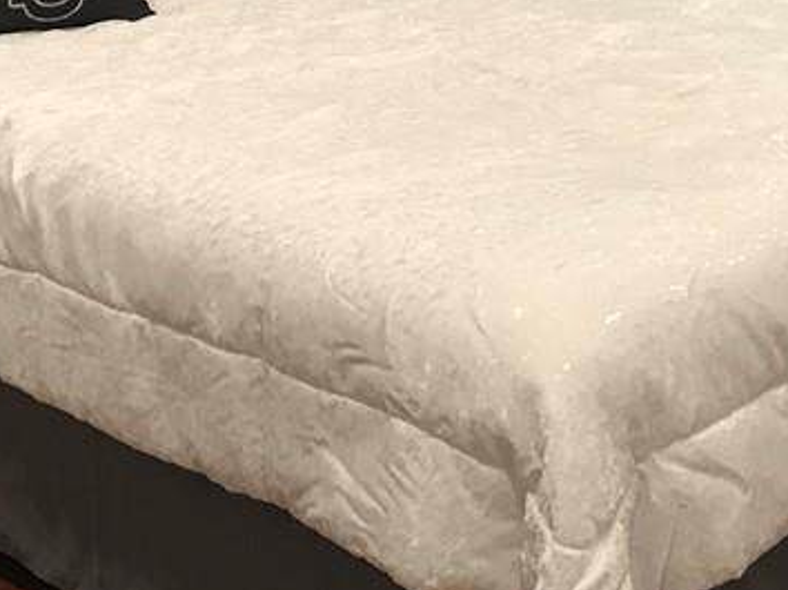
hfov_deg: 24.1
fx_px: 1843
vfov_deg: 17.7
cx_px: 474
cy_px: -18
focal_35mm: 81
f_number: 1.8
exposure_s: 1/17
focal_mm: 3.99
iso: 40
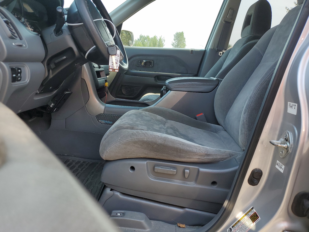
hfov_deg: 67.3
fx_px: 232
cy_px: 116
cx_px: 154
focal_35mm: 26
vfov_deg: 53.1
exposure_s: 1/667
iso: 50
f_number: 1.5
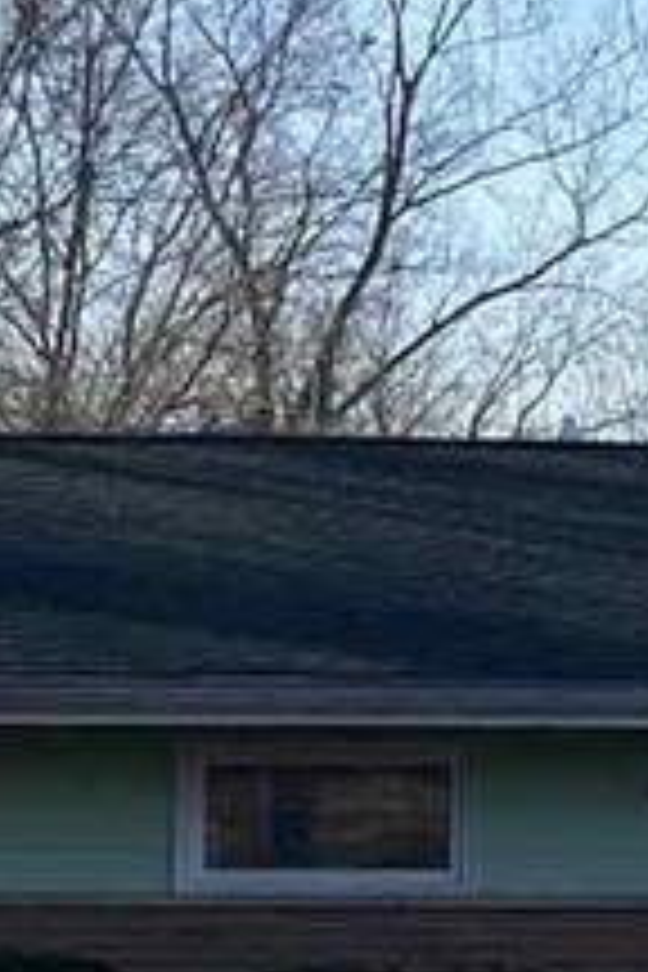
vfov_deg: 10.6
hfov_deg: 6.9
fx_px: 5238
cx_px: 1138
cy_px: 594
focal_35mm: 194
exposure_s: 1/1012
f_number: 1.8
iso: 32
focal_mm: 3.99
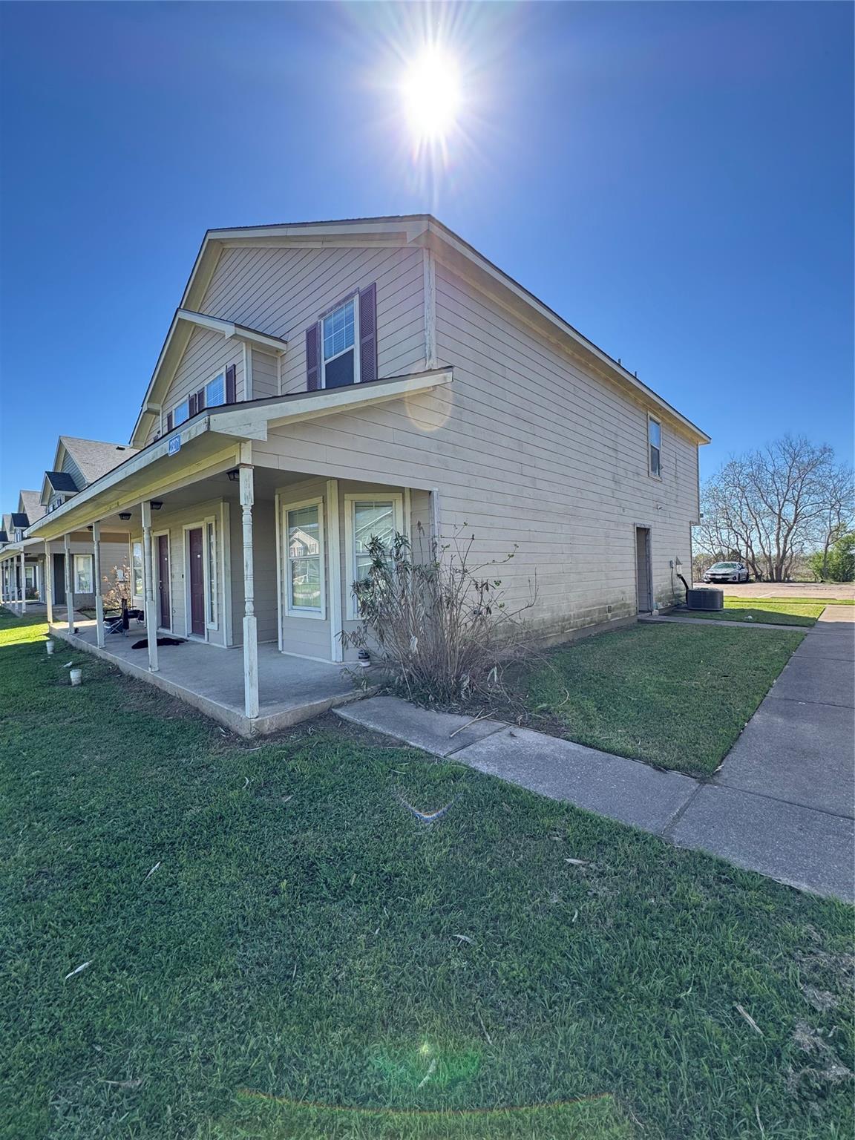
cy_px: 570
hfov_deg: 85.7
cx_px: 428
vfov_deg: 102.1
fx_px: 461
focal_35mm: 14
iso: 40
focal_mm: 2.22
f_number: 2.2
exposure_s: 1/591
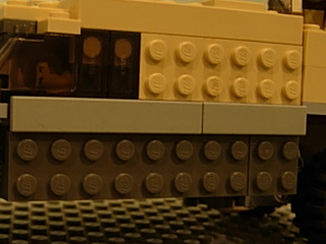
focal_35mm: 72
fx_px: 678
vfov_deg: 20.4
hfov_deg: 26.7
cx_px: 82
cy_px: 162
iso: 91
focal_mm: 7.5
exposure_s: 1/4
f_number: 2.7
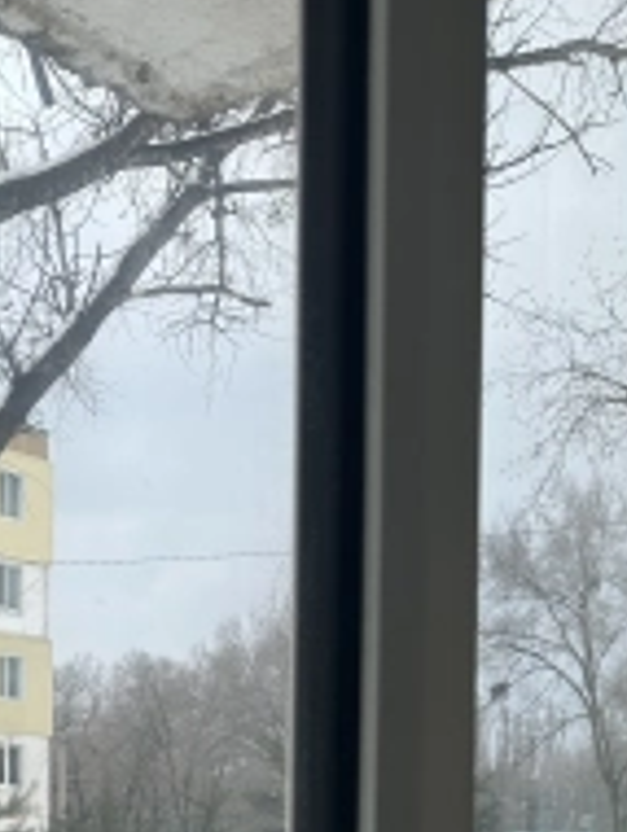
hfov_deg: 23.6
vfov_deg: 28.3
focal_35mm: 59
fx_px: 1422
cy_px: 1007
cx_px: -28
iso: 80
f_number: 1.78
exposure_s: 1/396
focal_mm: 6.86
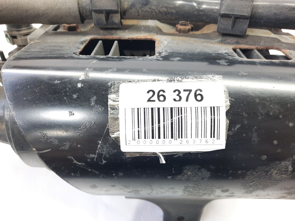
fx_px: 213
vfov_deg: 54.9
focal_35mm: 25
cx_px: 148
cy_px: 110
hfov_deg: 69.4
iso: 320
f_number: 2
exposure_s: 1/50
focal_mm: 4.6
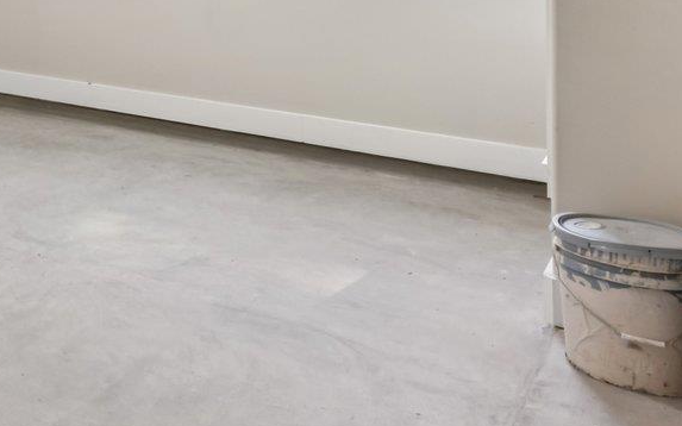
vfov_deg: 22.9
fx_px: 948
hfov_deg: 31.8
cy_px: -106
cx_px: -170
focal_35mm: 51
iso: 360
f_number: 8
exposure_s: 1/8
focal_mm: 14
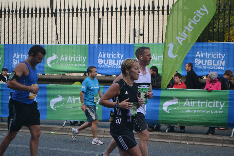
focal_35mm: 82
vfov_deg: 16.6
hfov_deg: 24.6
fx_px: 536
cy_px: 78
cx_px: 117
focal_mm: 55
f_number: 5.6
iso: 560
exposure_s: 1/500
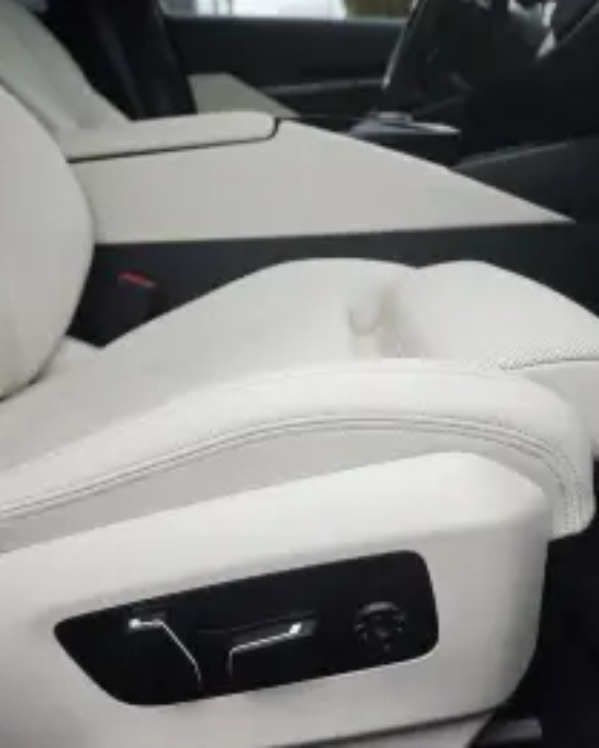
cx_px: 324
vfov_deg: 57.2
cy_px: 367
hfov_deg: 47.1
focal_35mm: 31
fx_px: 687
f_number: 1.6
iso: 160
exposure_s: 1/112
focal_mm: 6.55
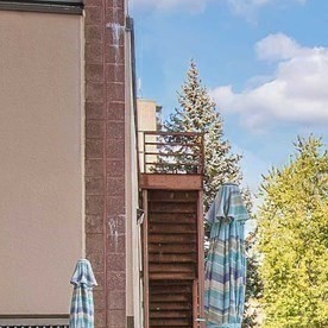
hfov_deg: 15.9
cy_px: 357
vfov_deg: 16.7
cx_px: 485
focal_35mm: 101
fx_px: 1083
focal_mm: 16
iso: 200
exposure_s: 1/250
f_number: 8
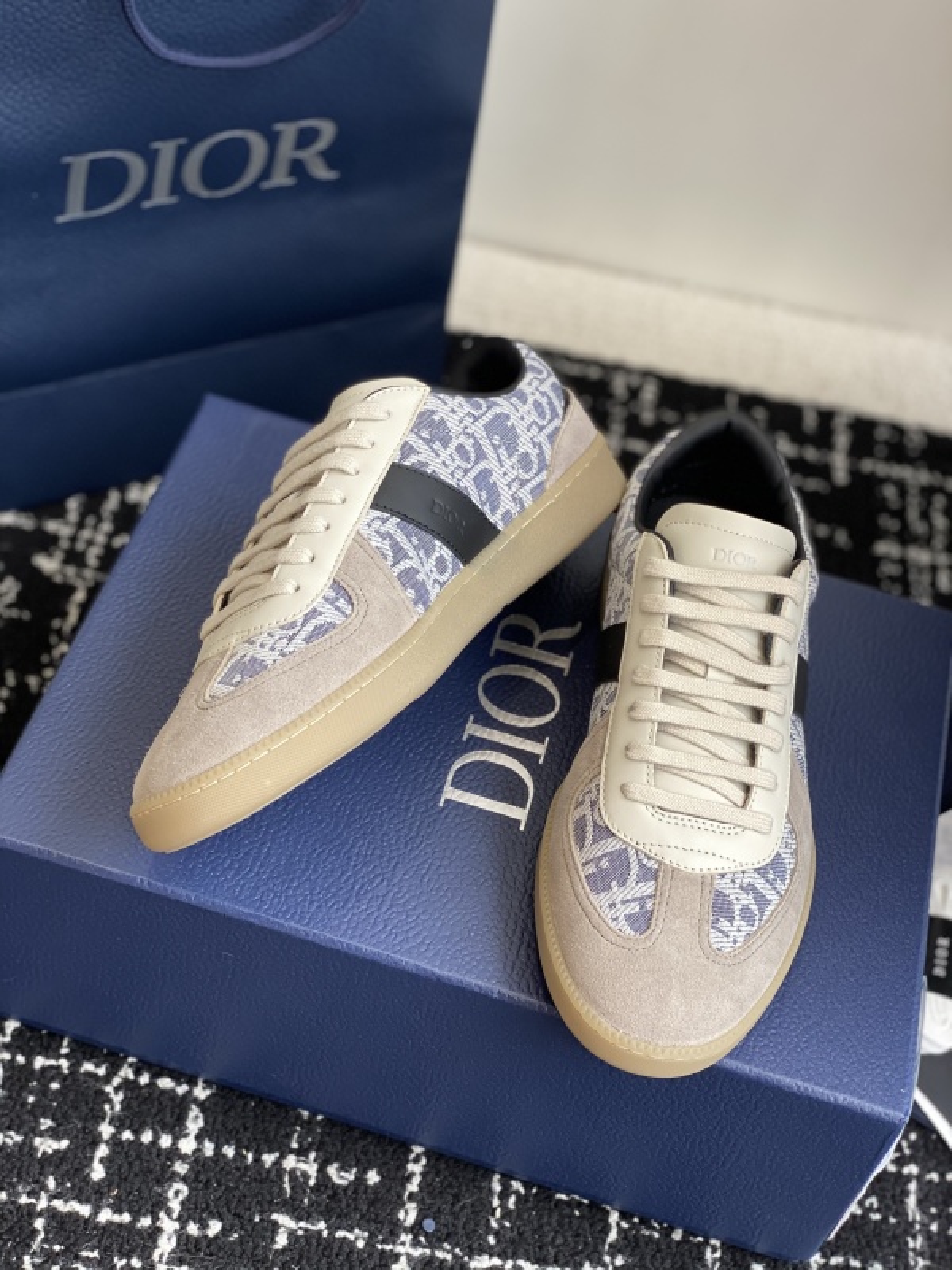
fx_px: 1907
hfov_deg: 28.0
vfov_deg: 36.8
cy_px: 635
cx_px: 476
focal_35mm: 52
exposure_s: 1/122
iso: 25
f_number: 2
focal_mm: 6
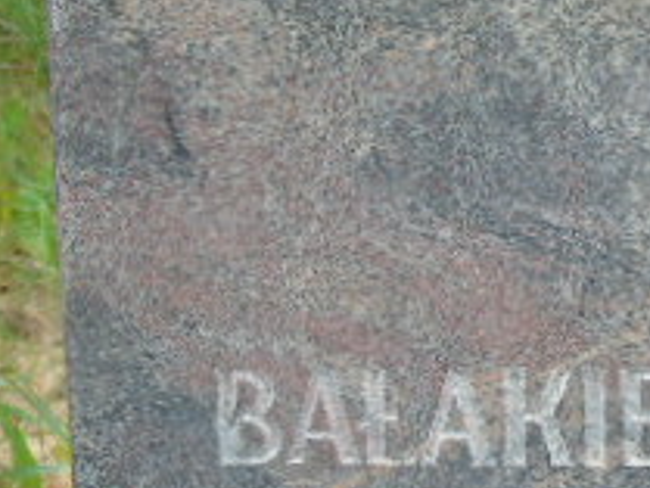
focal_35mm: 380
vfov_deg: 3.9
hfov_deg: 5.2
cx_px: 784
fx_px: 7140
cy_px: 37
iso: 80
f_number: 4.6
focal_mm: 22
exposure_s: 1/80
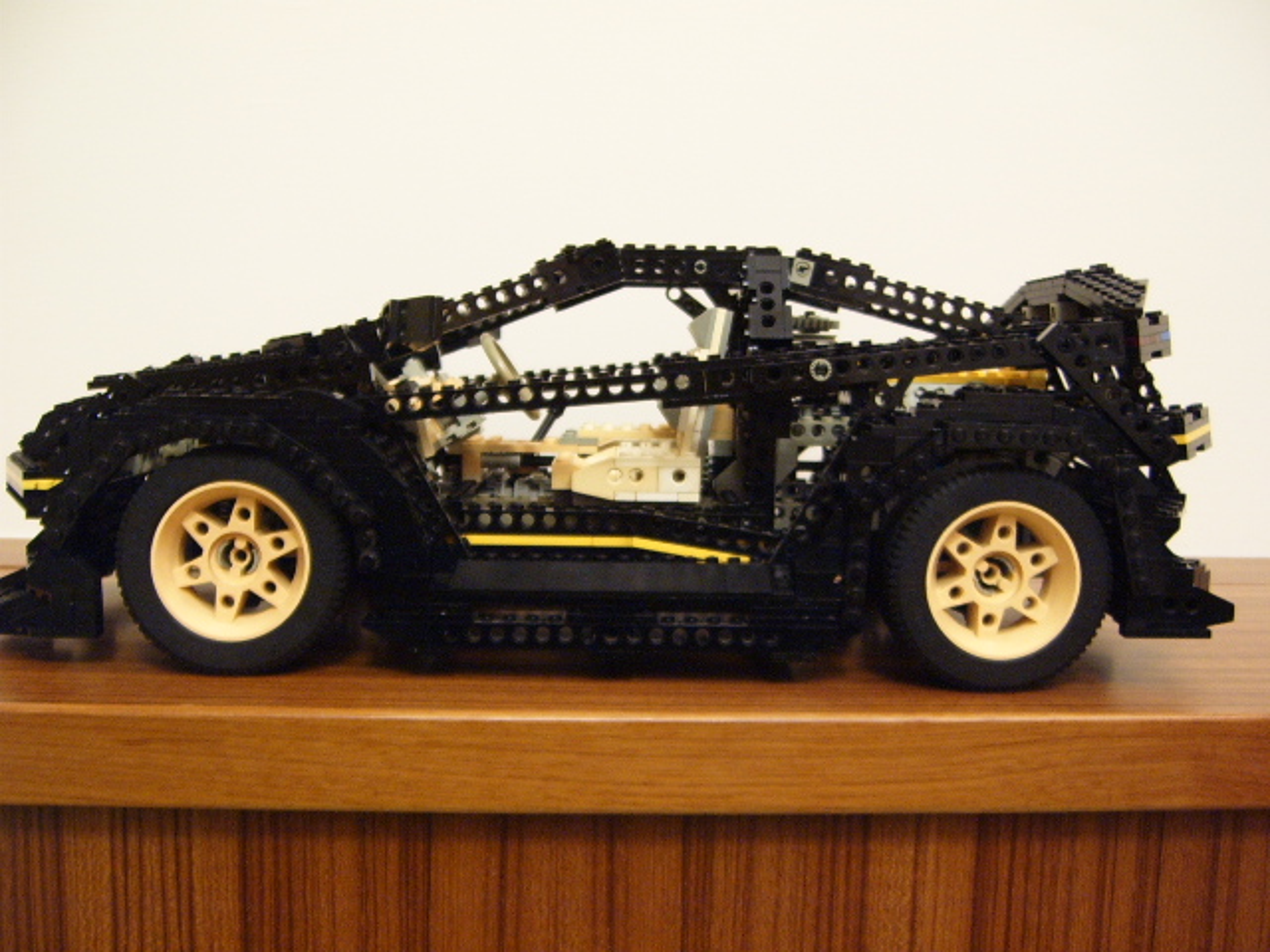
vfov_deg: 38.7
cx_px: 635
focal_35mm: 37
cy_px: 476
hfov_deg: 50.1
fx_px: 1357
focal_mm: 6.2
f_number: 2.9
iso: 141
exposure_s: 1/8
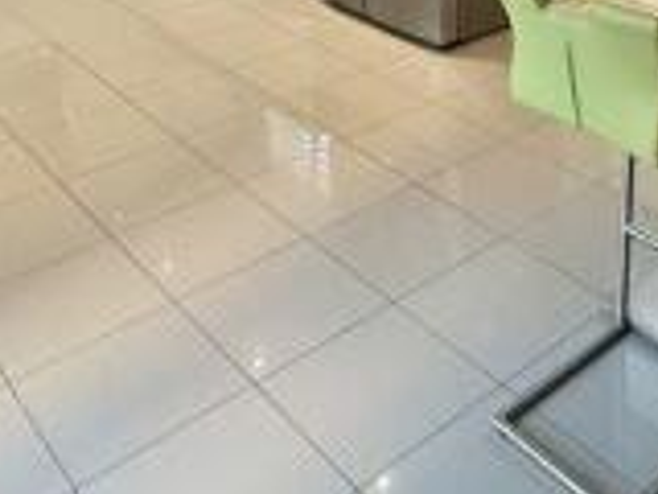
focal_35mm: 51
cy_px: -113
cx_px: 504
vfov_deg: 25.4
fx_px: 969
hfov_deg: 36.5
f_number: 2.2
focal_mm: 2.22
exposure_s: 1/99
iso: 160
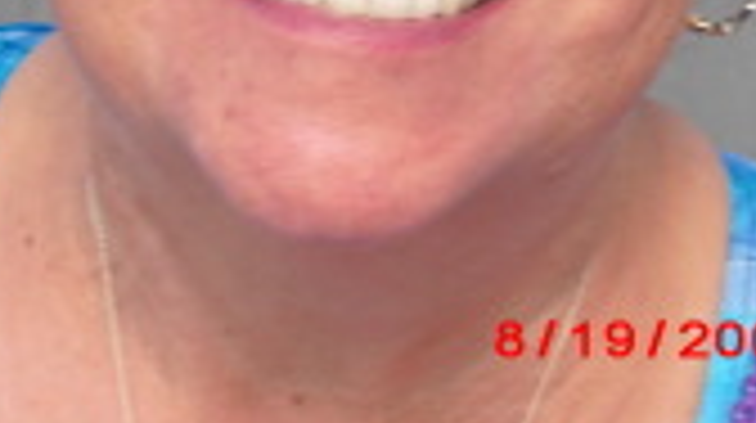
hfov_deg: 13.9
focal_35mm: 155
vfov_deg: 7.6
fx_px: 3103
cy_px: -241
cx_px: 230
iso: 100
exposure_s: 1/80
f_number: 9.6
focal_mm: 9.4
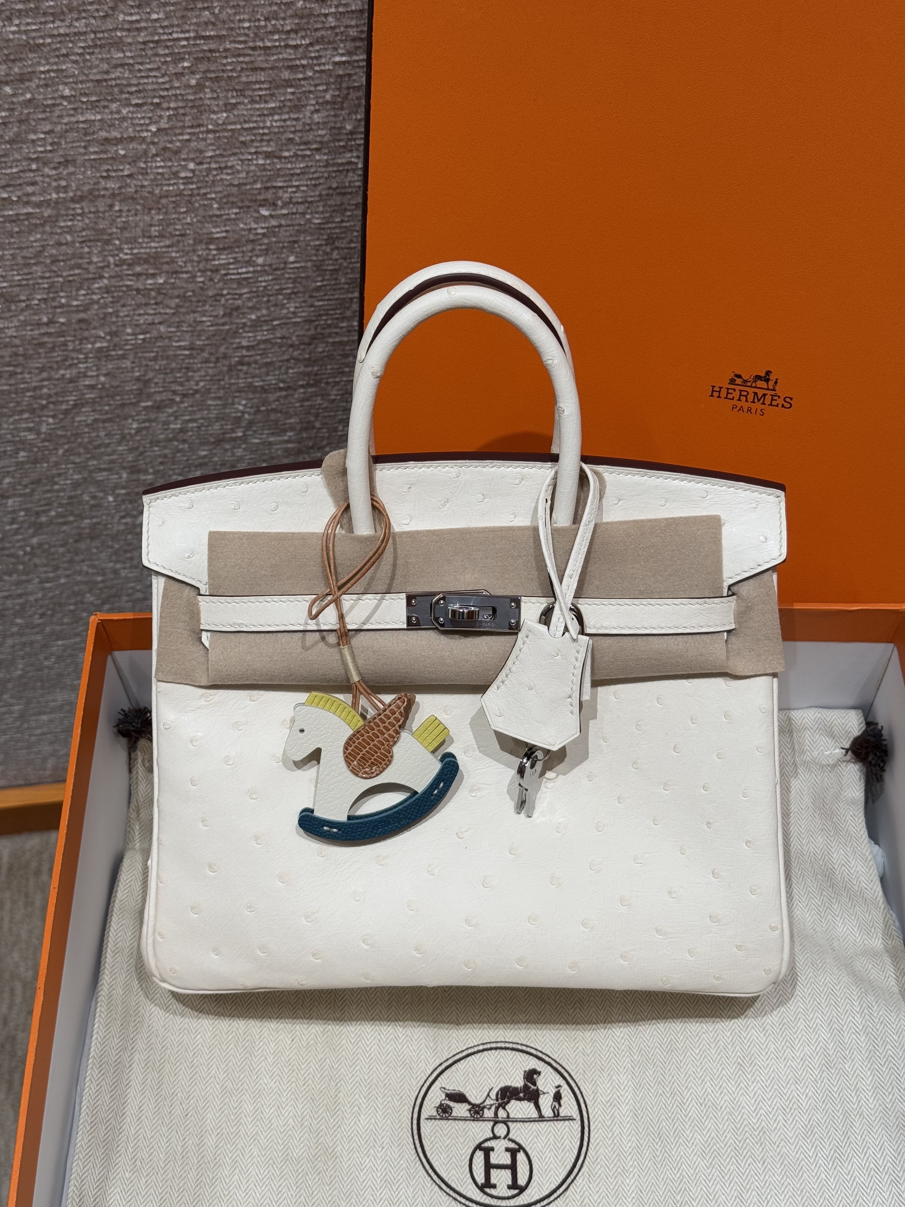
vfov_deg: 39.7
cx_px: 452
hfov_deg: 30.3
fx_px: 1673
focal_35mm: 48
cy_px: 604
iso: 50
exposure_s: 1/121
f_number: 1.78
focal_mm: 6.76
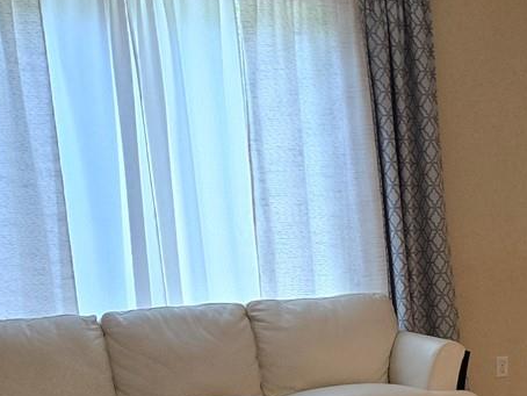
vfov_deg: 17.9
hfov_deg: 20.7
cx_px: 780
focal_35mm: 81
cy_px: 357
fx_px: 1234
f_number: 1.8
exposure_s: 1/120
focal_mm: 5.4
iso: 200
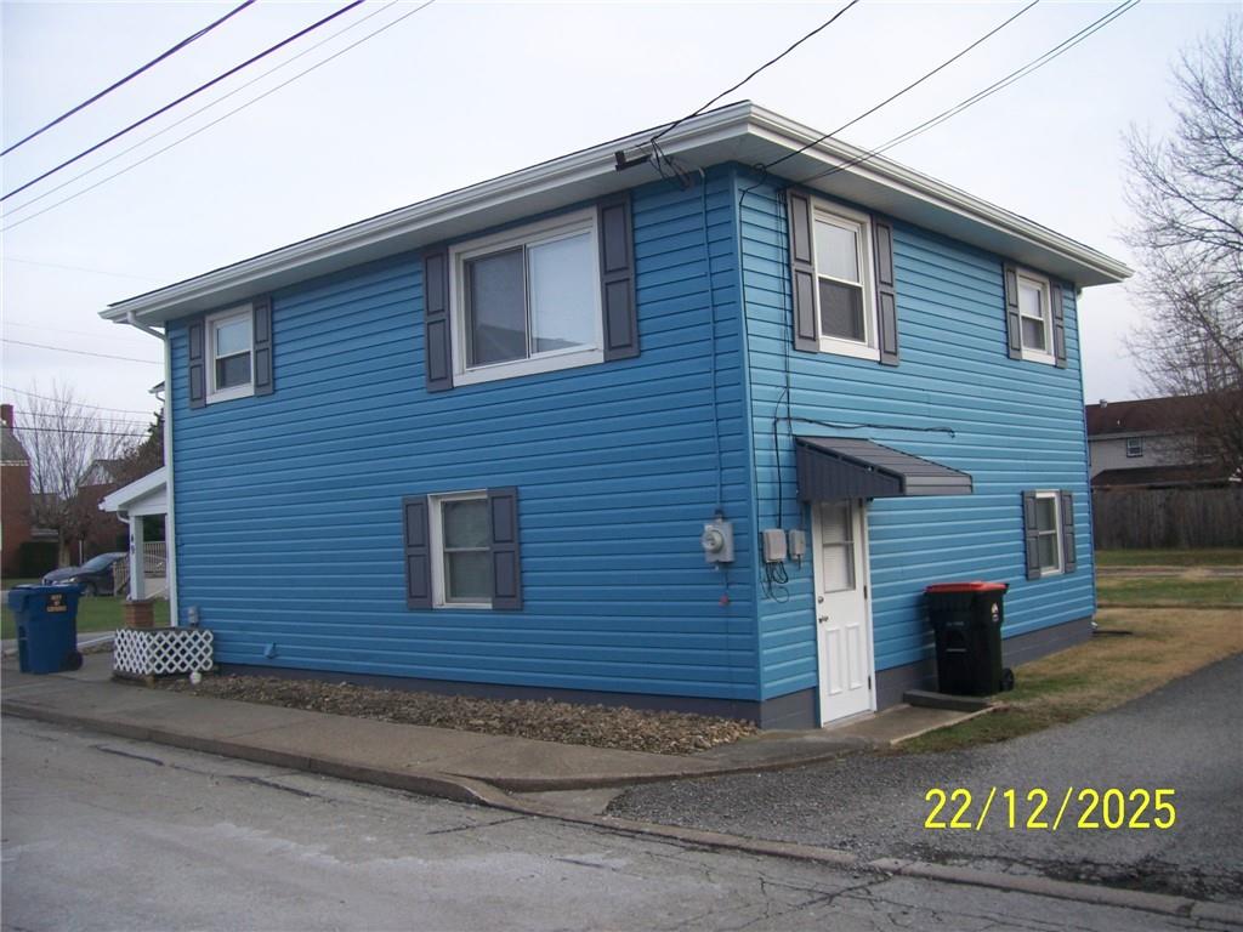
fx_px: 1221
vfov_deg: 41.8
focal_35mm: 34
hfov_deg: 54.0
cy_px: 466
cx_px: 622
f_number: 2.7
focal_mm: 5.6
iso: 80
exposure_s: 1/250
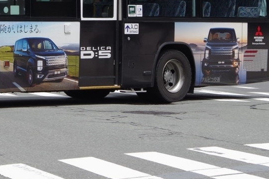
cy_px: -2
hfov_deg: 10.2
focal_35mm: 201
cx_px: 27
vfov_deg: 6.8
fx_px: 1502
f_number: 10
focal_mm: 60
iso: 200
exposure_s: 1/250
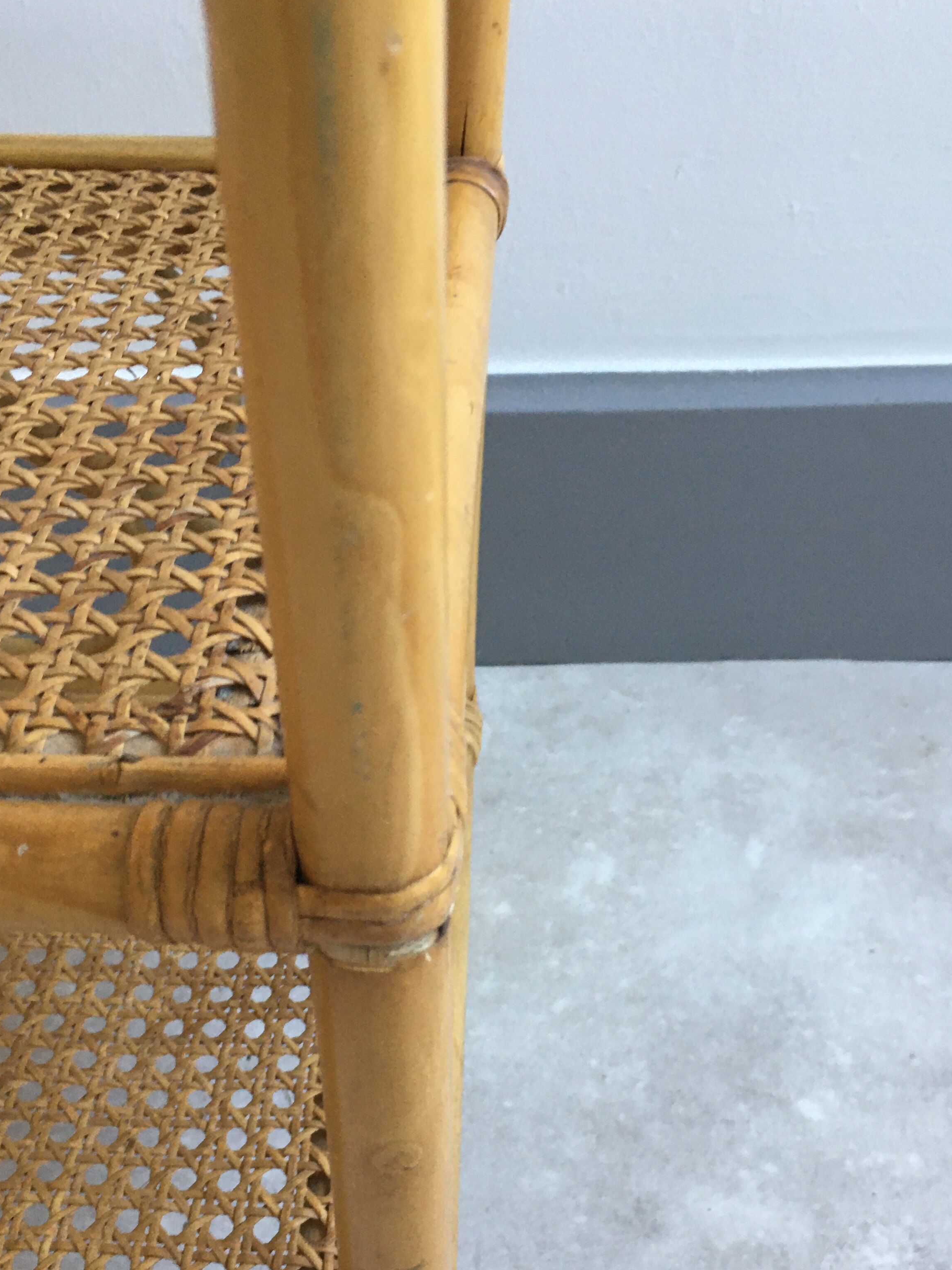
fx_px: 1393
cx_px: 417
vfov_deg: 48.6
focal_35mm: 38
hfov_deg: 37.7
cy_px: 769
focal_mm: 4.15
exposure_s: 1/33
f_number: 2.2
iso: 125
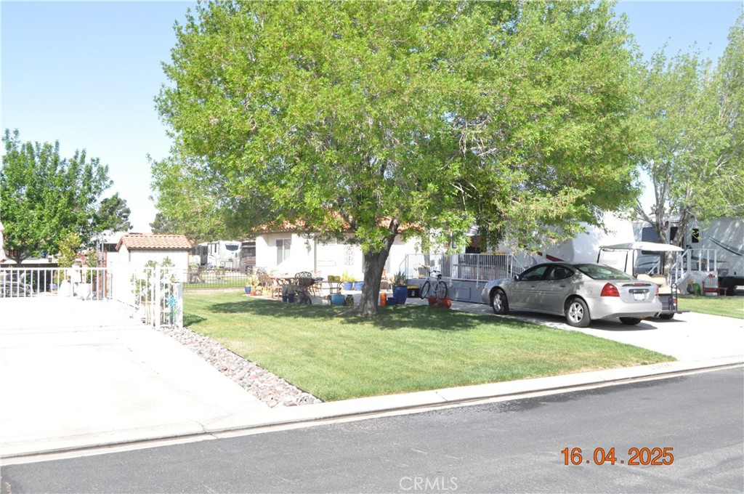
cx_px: 372
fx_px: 743
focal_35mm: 36
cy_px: 247
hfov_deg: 53.2
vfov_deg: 36.8
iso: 3200
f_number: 7.1
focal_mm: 24
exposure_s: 1/4000
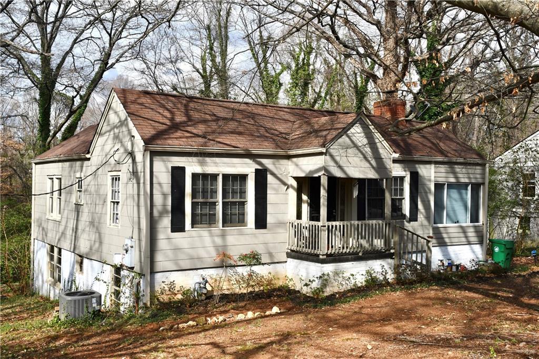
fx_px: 584
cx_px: 270
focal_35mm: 39
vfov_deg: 34.2
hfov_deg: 49.6
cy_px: 180
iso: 100
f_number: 8
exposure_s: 1/250
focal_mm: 26
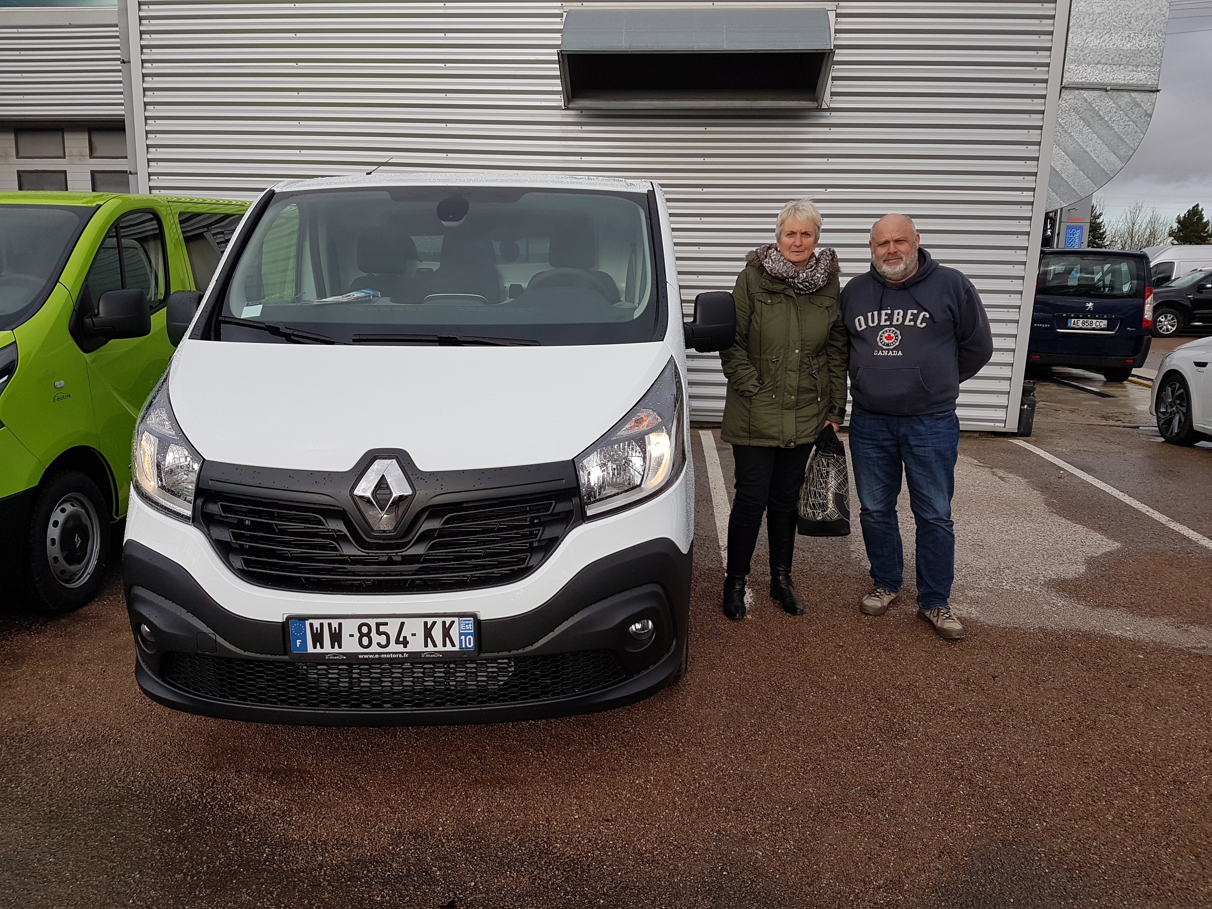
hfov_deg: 67.3
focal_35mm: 26
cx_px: 606
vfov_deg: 53.1
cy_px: 454
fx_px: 910
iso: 40
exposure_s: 1/1040
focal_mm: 4.2
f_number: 1.7
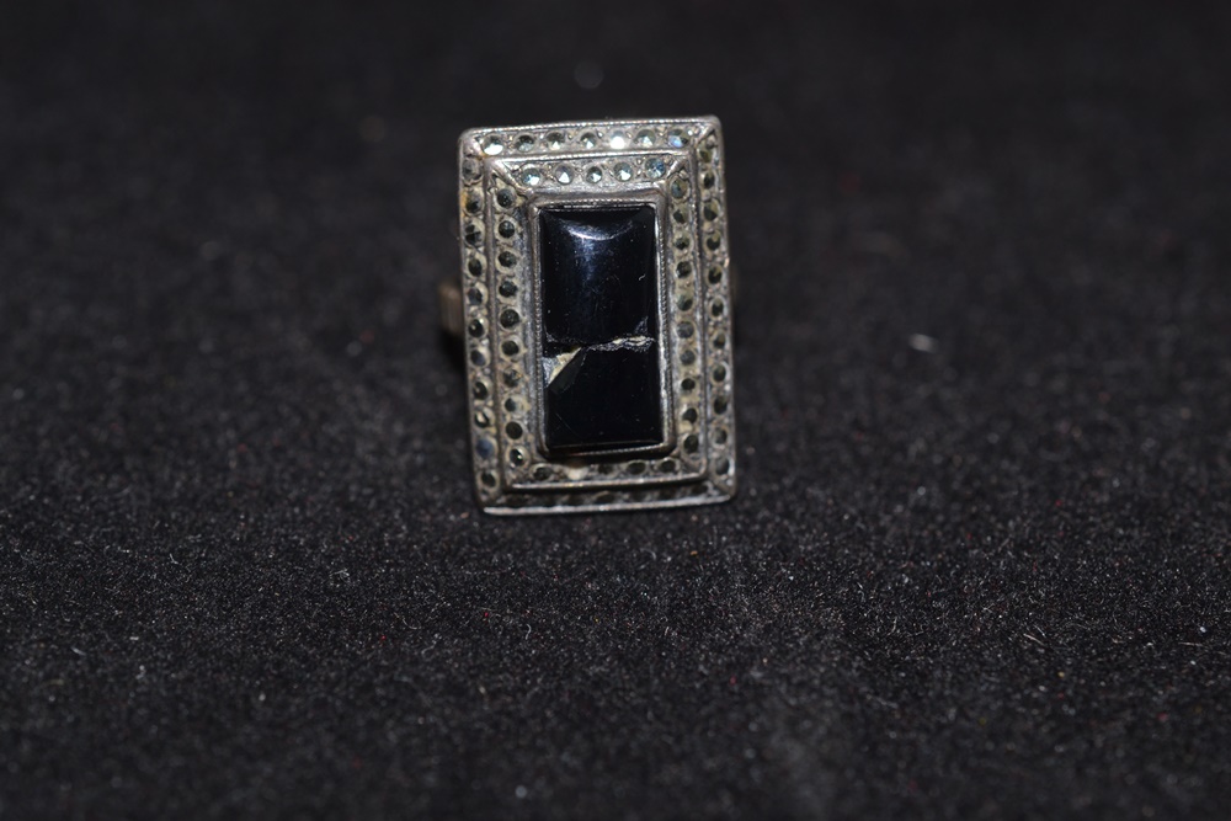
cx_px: 616
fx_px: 2052
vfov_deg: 22.6
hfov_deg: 33.4
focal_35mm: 60
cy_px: 410
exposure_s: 1/60
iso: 100
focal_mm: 40
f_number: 8
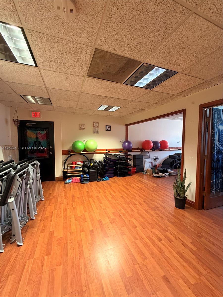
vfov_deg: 102.1
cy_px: 148
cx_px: 112
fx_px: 120
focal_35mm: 14
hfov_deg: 85.7
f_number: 2.2
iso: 400
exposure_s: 1/60
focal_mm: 2.22
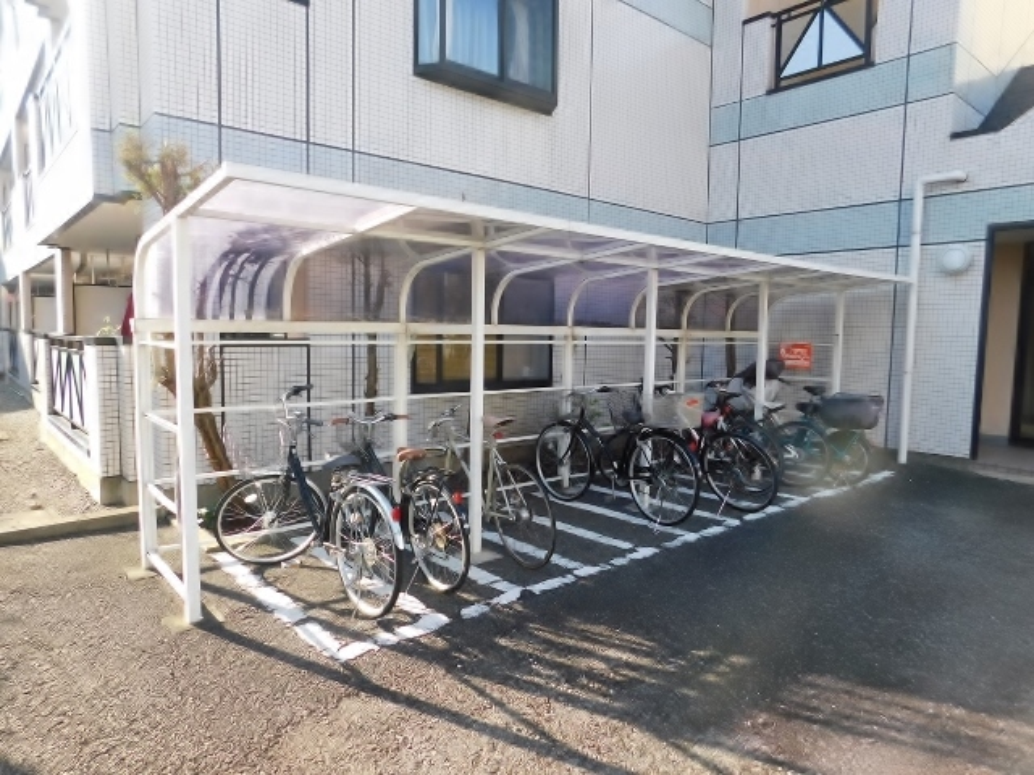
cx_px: 517
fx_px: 687
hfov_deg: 73.9
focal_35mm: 23
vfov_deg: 58.9
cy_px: 388
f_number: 3
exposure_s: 1/320
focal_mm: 4
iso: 125
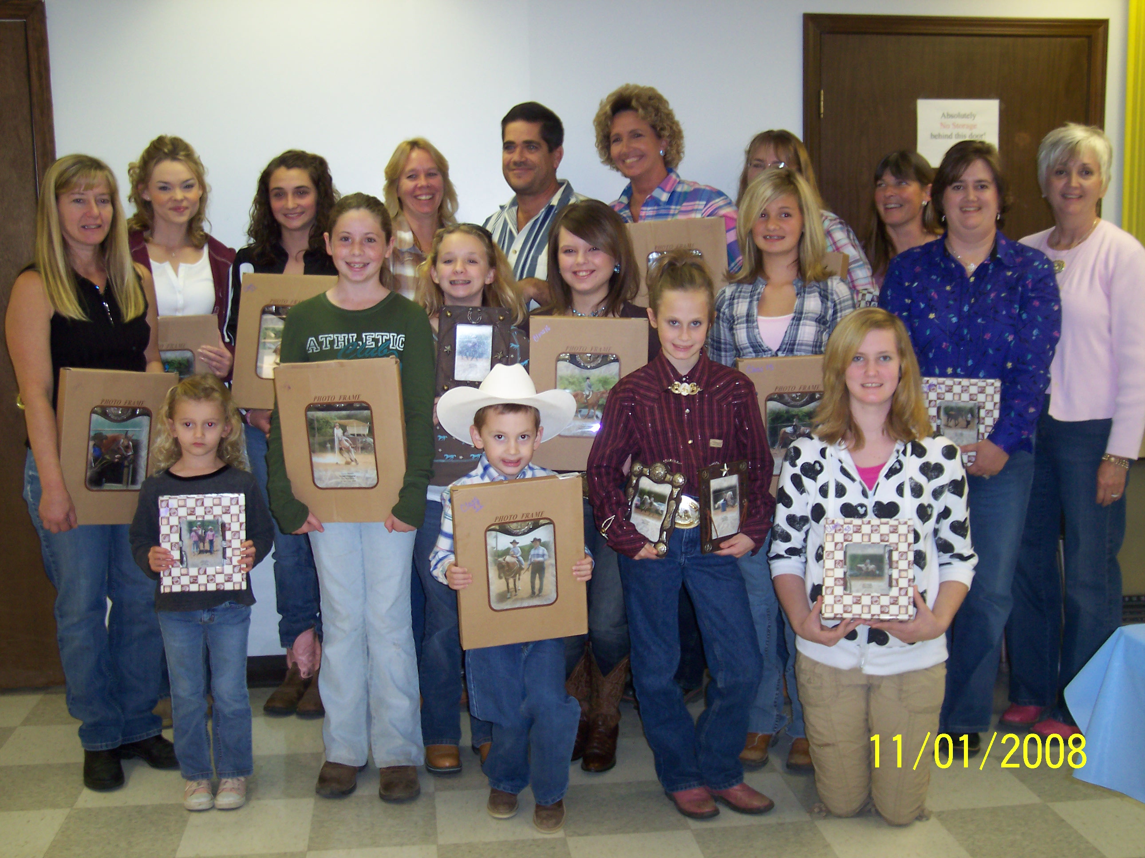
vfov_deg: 37.7
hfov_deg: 49.0
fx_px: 1256
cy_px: 429
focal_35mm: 38
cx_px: 572
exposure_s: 1/30
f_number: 2.8
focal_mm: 8
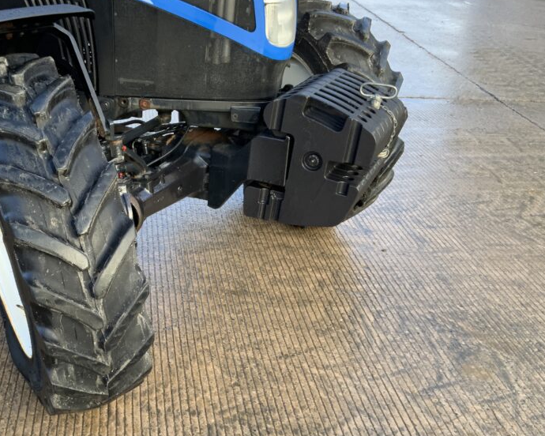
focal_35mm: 42
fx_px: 677
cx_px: 159
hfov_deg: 42.9
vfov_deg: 35.6
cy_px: 254
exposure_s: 1/122
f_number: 1.8
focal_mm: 3
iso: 20
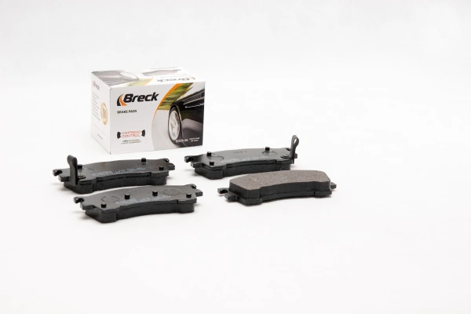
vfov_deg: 16.6
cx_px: 236
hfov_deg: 24.6
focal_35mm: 82
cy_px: 157
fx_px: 1079
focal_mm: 55
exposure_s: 1/200
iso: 100
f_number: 11
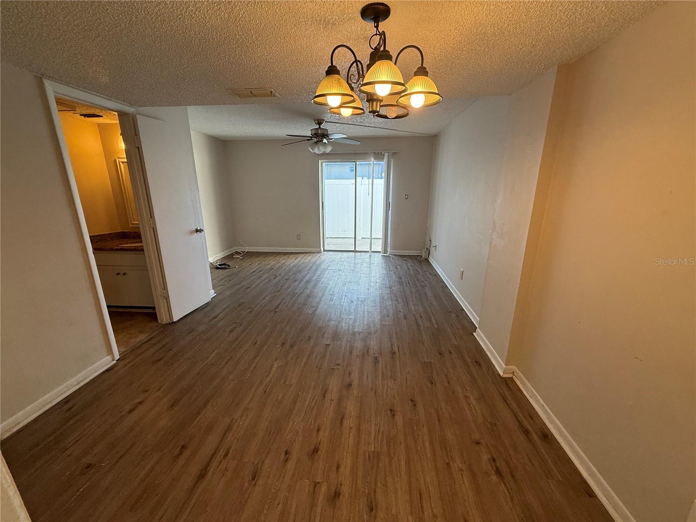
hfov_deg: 102.1
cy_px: 261
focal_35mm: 14
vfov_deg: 85.7
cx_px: 348
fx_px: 281
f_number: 2.2
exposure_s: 1/120
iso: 160
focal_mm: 2.22
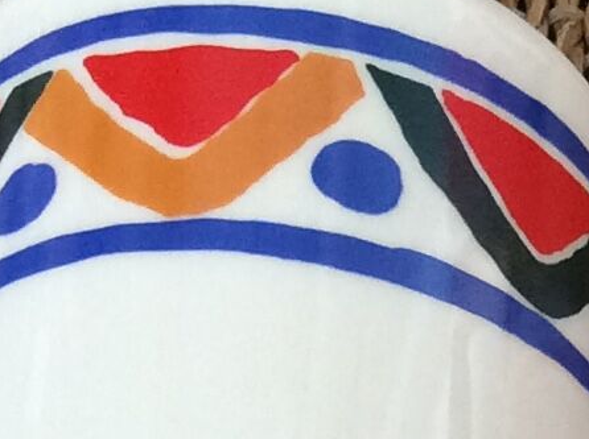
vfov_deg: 7.5
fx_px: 3160
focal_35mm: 186
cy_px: 1030
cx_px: 886
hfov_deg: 10.3
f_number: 2.4
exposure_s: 1/25
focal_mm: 3.3
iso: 80
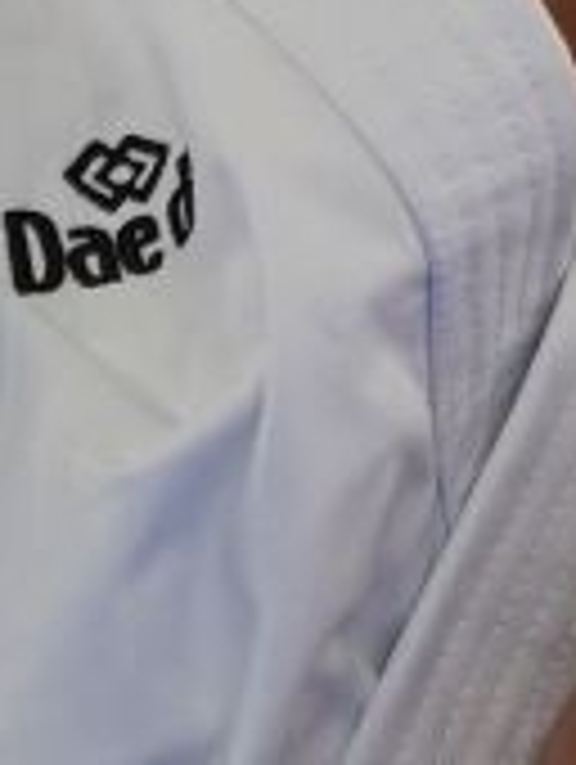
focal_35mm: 3448
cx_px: 693
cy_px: 9
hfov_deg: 0.4
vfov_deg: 0.6
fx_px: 76307
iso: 640
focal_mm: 339
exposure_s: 1/500
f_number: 5.6
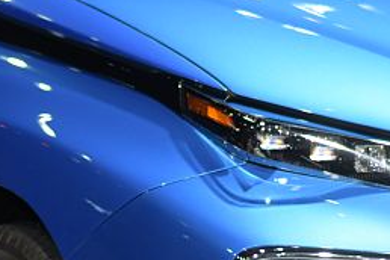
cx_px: 172
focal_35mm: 395
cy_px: 249
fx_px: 4279
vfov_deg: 3.5
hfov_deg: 5.2
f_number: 2
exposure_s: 1/200
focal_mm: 85
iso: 100
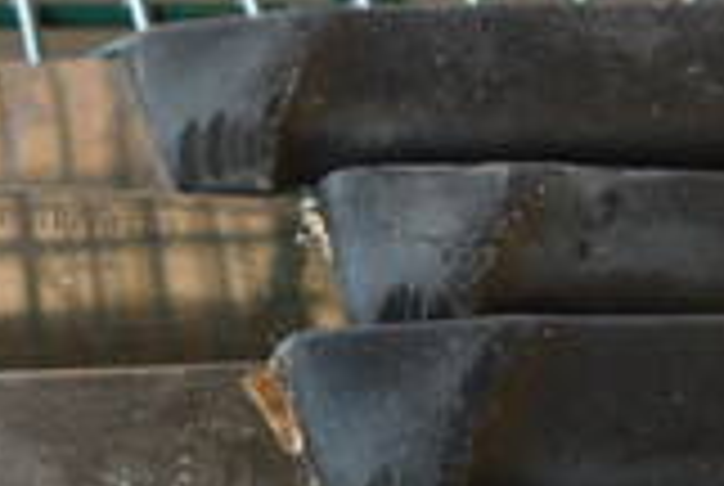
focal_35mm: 102
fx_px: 2055
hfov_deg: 18.1
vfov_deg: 12.8
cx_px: -315
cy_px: 734
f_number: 5.6
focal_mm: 18
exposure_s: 1/60
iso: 500
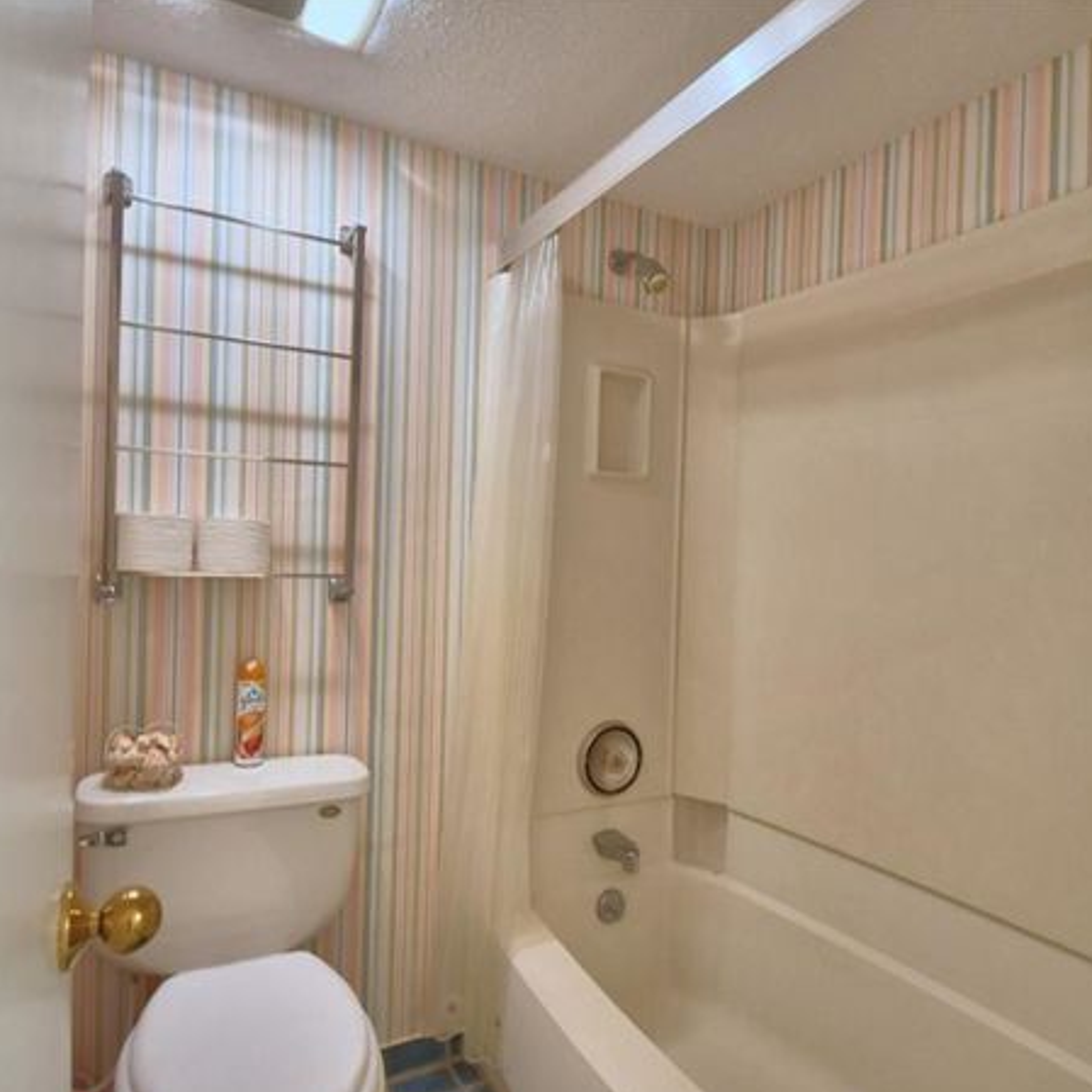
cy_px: 565
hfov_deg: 74.8
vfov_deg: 74.8
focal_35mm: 20
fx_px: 714
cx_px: 524
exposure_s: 1/30
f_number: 4.5
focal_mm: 10
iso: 560
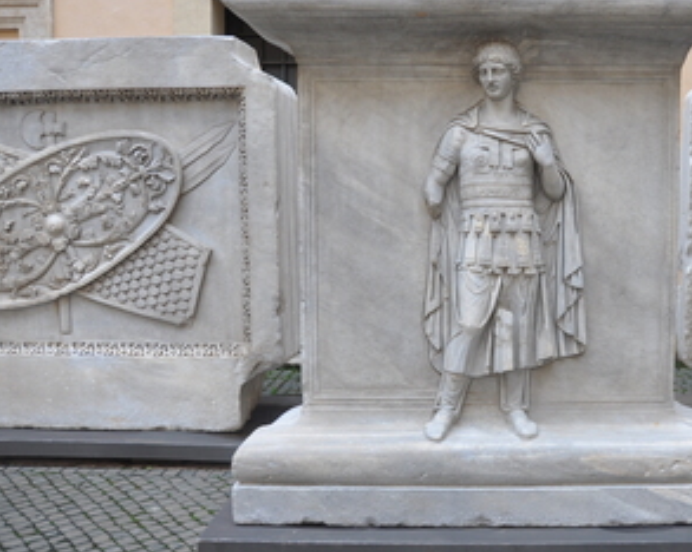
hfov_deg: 46.9
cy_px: 257
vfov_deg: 39.1
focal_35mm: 38
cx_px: 479
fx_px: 778
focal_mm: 18
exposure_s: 1/80
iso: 200
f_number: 4.5
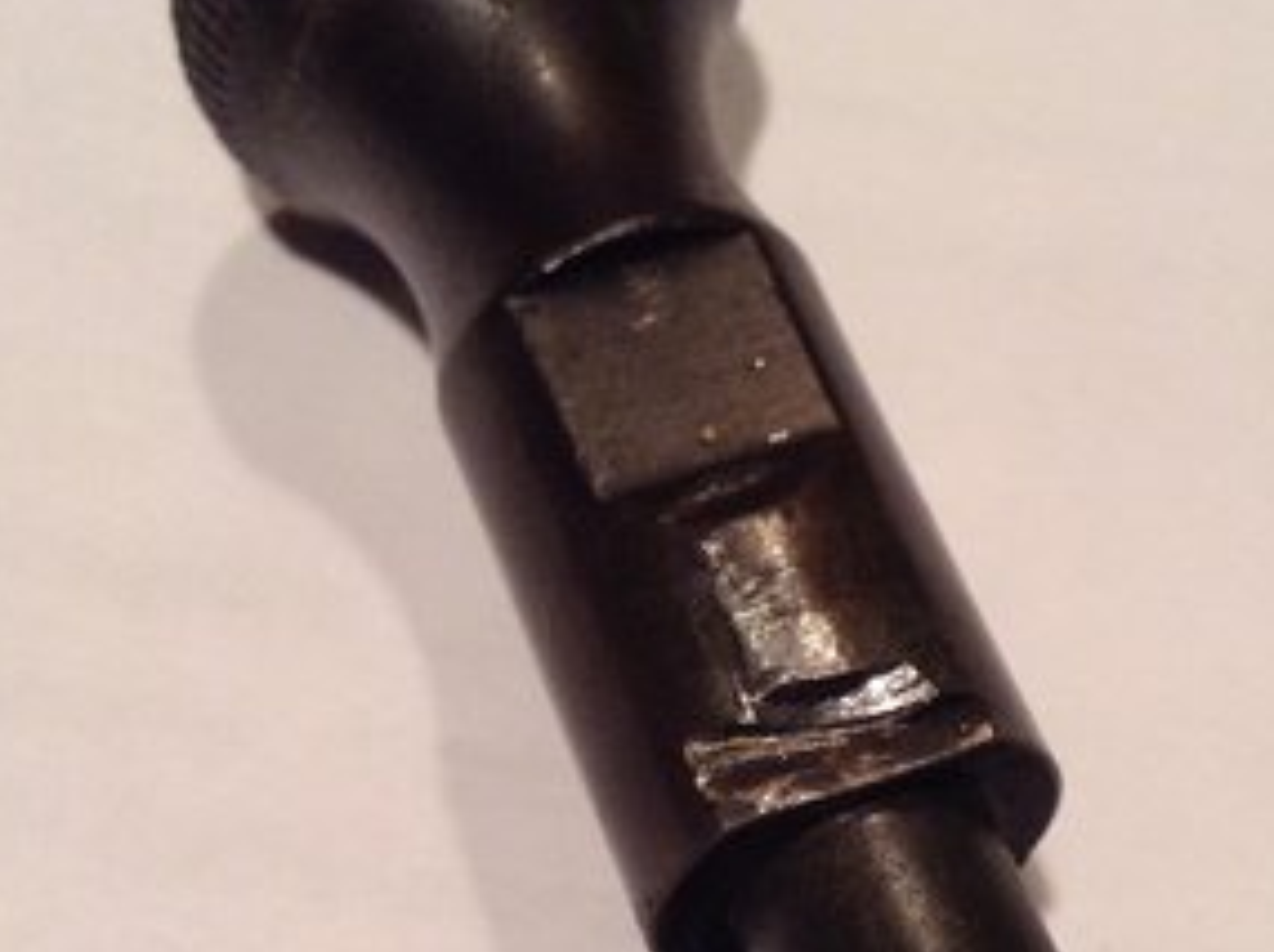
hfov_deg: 25.9
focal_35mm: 75
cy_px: 791
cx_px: 818
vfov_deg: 19.4
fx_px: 2757
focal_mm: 3.3
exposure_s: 1/24
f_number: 2.4
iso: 100
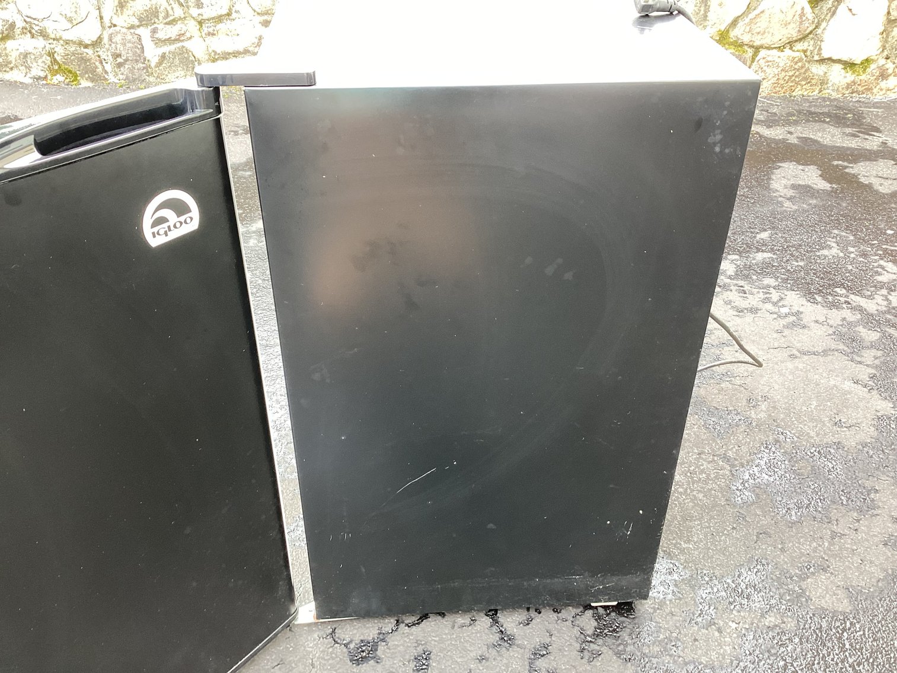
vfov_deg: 45.4
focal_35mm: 31
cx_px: 448
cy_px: 336
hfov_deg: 58.3
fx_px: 803
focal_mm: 3.3
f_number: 2.4
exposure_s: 1/60
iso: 64
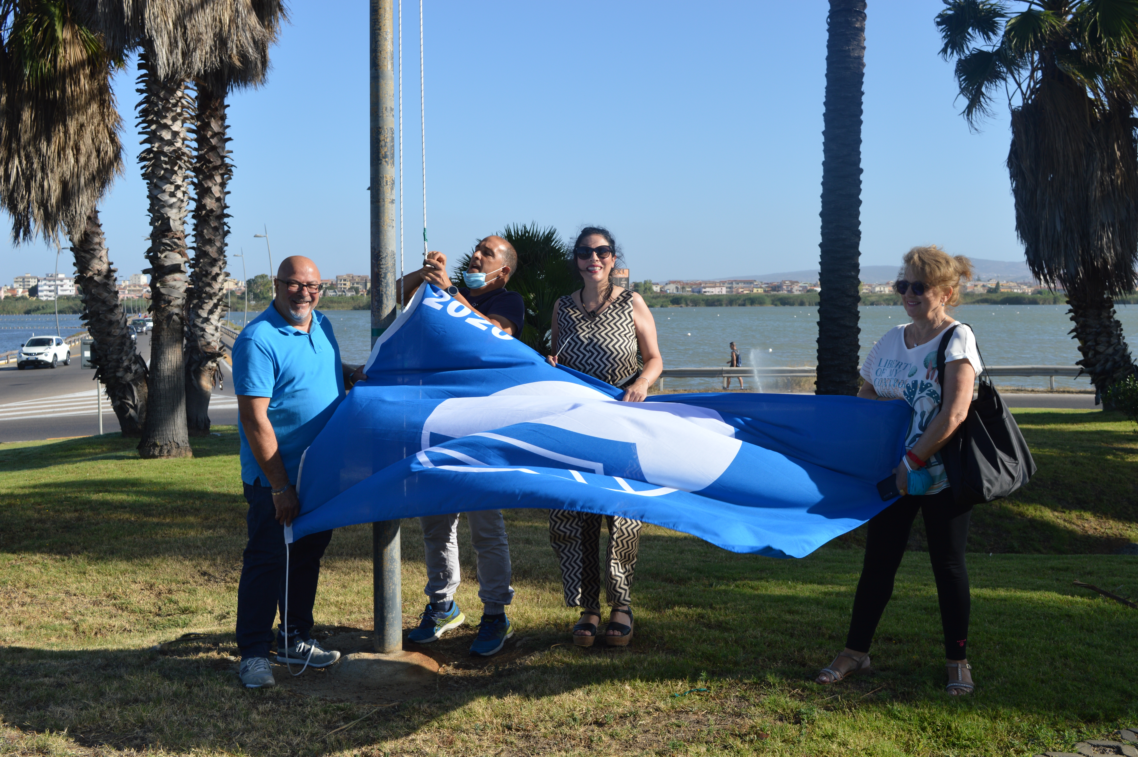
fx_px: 1279
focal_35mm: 40
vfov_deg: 33.0
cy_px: 378
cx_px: 569
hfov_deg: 48.0
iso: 100
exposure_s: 1/250
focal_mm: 27
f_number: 8
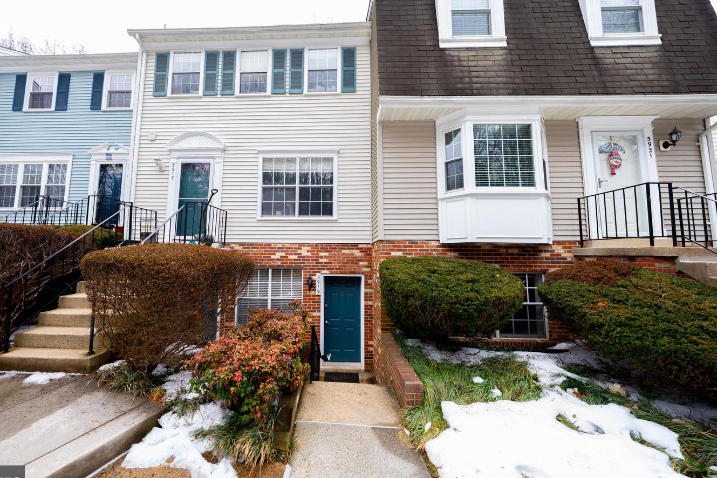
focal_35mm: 13
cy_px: 234
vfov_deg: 85.4
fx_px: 259
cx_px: 329
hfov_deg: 108.1
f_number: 2.8
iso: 800
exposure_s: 1/1000
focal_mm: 12
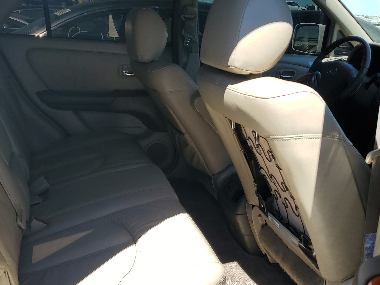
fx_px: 395
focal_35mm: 36
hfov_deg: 51.2
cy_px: 143
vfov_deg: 39.7
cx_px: 168
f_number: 1.5
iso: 50
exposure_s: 1/1111
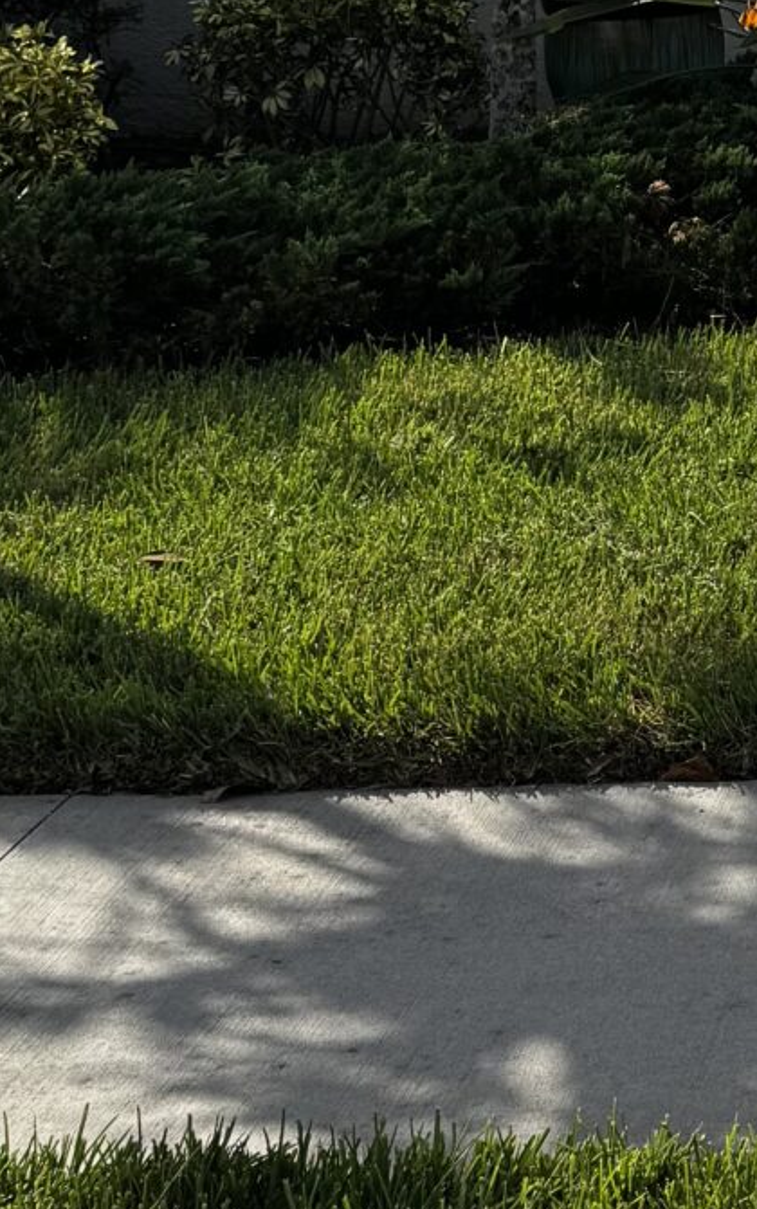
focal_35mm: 97
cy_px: -106
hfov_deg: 12.5
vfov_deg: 20.5
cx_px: 1280
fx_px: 3198
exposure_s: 1/5348
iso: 80
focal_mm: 6.76
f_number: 1.78
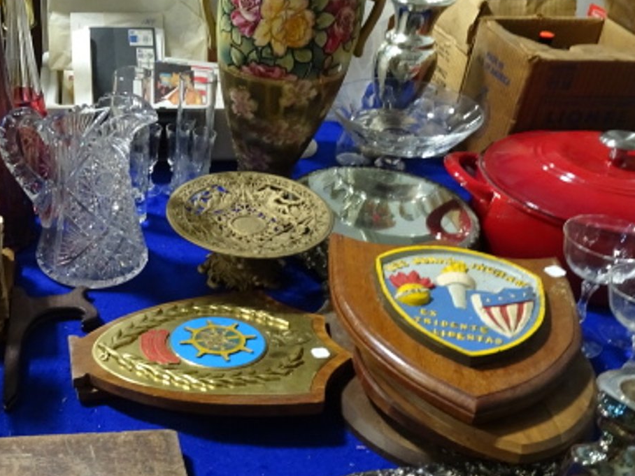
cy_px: 288
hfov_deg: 44.4
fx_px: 734
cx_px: 123
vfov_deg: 35.8
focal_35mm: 40
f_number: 3.5
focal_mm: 4.1
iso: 640
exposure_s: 1/30
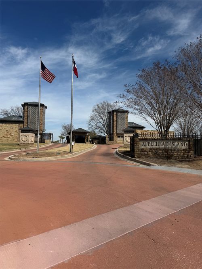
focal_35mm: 24
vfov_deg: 71.6
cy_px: 134
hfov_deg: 56.8
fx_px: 187
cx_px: 101
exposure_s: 1/9091
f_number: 1.78
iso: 80
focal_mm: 6.76
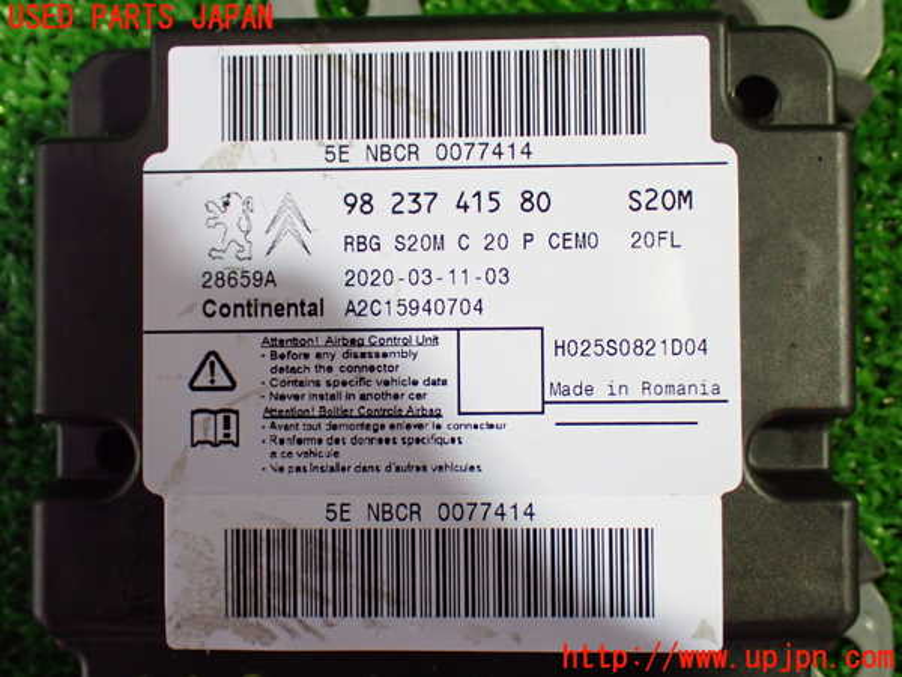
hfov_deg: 42.9
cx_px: 451
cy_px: 338
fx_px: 1147
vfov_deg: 32.9
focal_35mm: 44
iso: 1000
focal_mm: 7.84
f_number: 2.9
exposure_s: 1/40
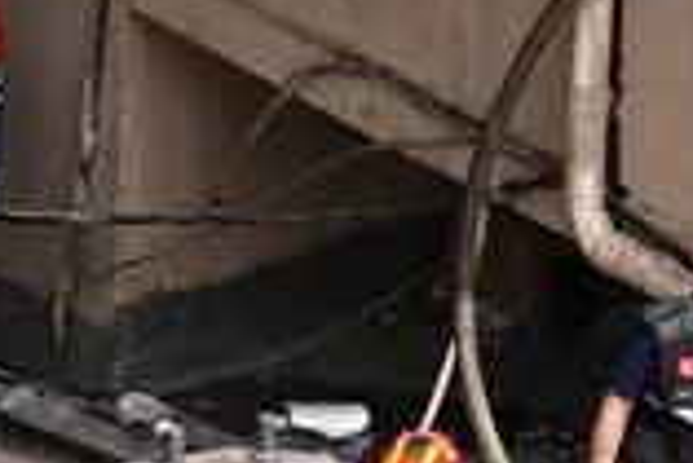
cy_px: 348
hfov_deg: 2.1
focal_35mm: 968
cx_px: -344
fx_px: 18651
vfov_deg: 1.4
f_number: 4.5
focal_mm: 173
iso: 125
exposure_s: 1/640
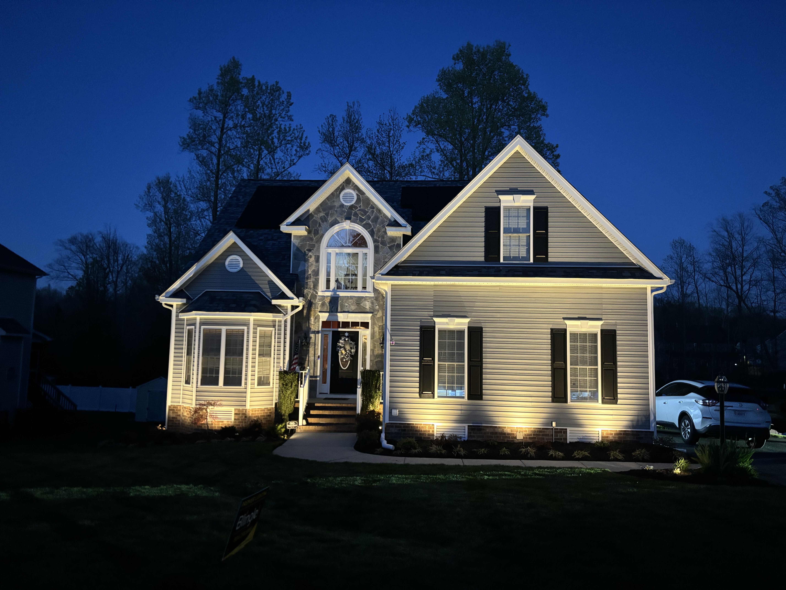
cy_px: 295
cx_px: 393
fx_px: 590
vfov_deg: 53.1
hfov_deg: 67.3
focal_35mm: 26
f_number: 1.6
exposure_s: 1/20
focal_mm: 5.96
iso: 1000
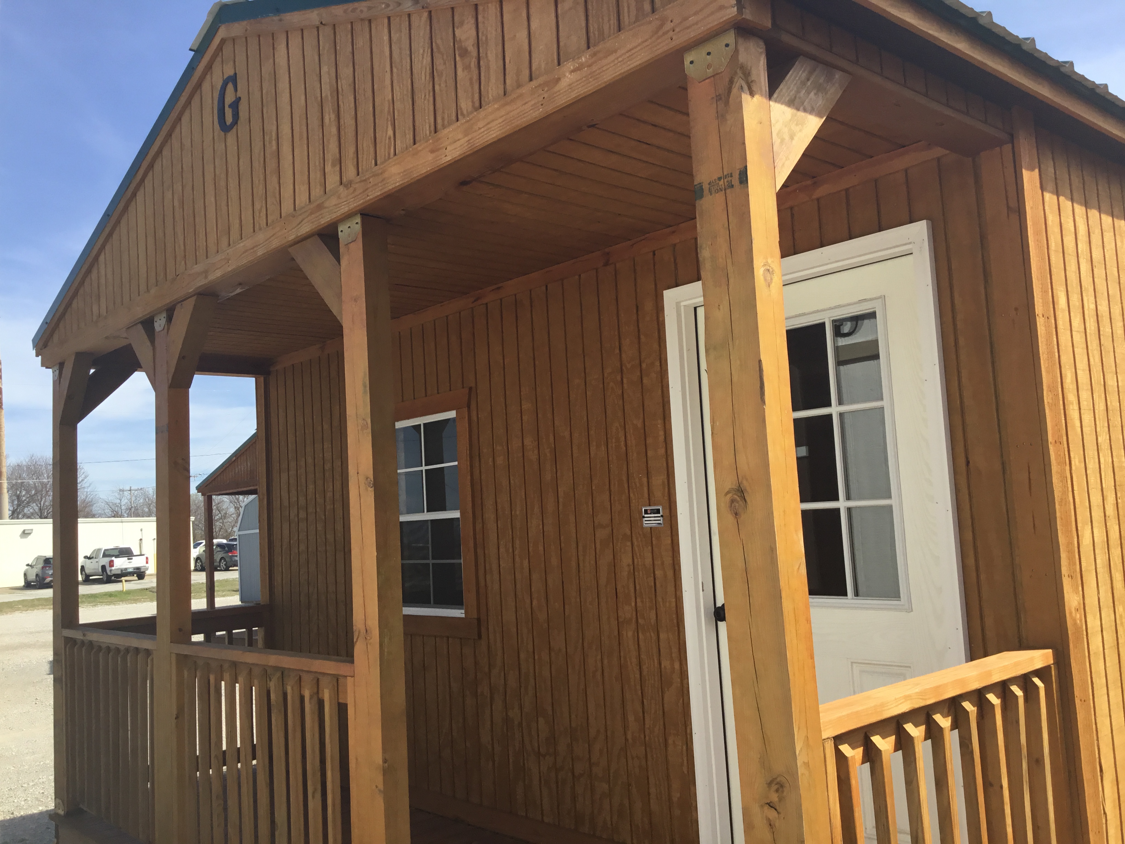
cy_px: 422
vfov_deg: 45.4
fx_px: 1007
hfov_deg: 58.4
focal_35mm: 31
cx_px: 562
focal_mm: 3.3
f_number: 2.4
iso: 25
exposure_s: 1/823
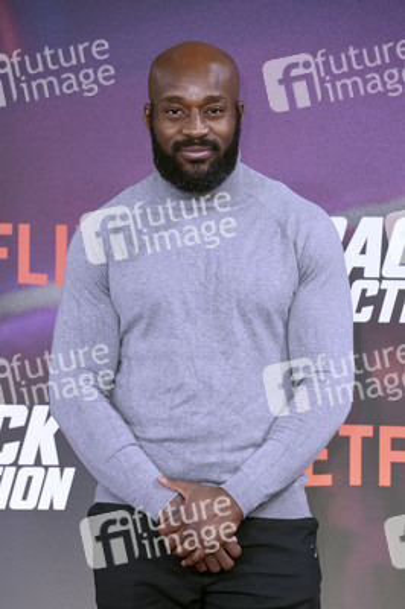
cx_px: 202
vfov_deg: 14.2
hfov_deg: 9.4
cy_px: 304
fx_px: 2451
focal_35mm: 145
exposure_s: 1/250
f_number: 5.6
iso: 2500
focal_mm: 145
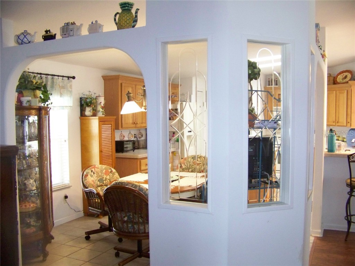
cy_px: 133
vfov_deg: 39.7
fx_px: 369
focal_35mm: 36
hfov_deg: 51.4
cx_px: 178
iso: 400
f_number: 2.8
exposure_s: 1/30
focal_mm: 5.85
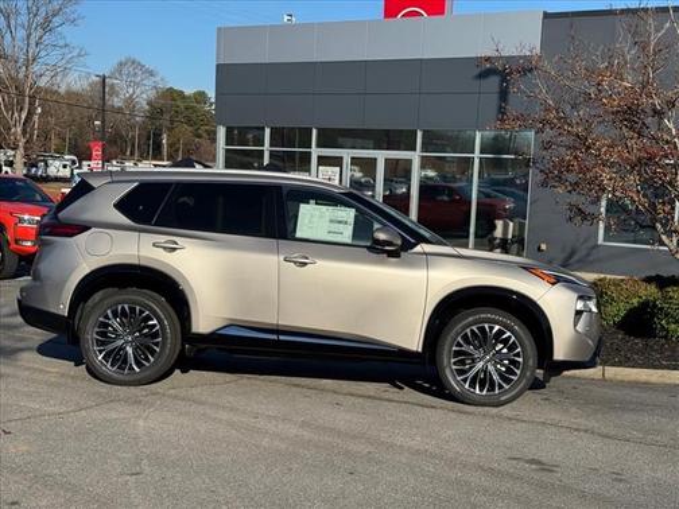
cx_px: 340
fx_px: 942
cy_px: 254
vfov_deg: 30.3
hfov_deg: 39.7
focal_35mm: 48
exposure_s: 1/7092
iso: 64
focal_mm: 6.76
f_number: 1.78
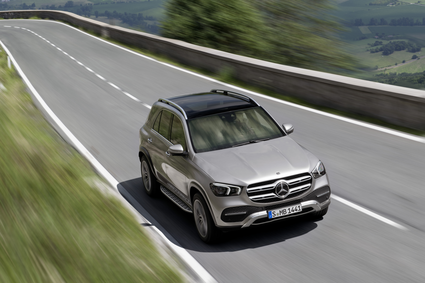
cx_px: 212
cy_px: 142
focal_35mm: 70
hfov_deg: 28.8
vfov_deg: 19.5
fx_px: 826
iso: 31
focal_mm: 70
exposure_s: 1/15
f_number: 16
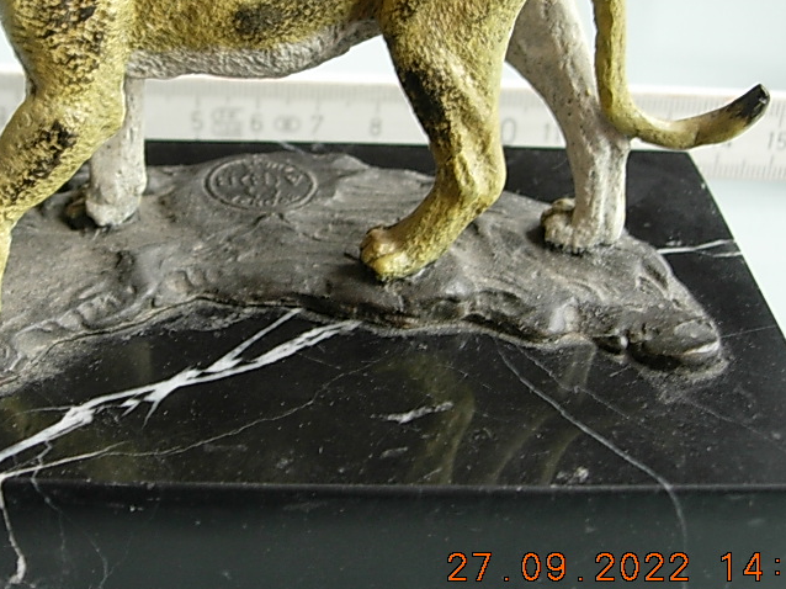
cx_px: 260
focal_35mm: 61
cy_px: 193
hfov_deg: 31.4
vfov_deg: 23.9
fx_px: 1385
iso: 79
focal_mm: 7.8
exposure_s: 1/15.1
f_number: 2.8
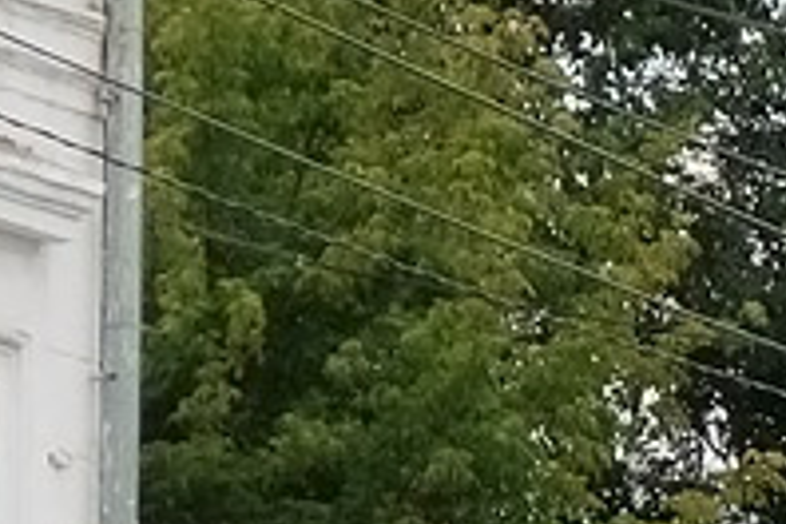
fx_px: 9650
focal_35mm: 442
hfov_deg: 4.5
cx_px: 2040
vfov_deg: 3.1
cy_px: 1155
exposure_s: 1/500
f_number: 4
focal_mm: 27.22
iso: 160
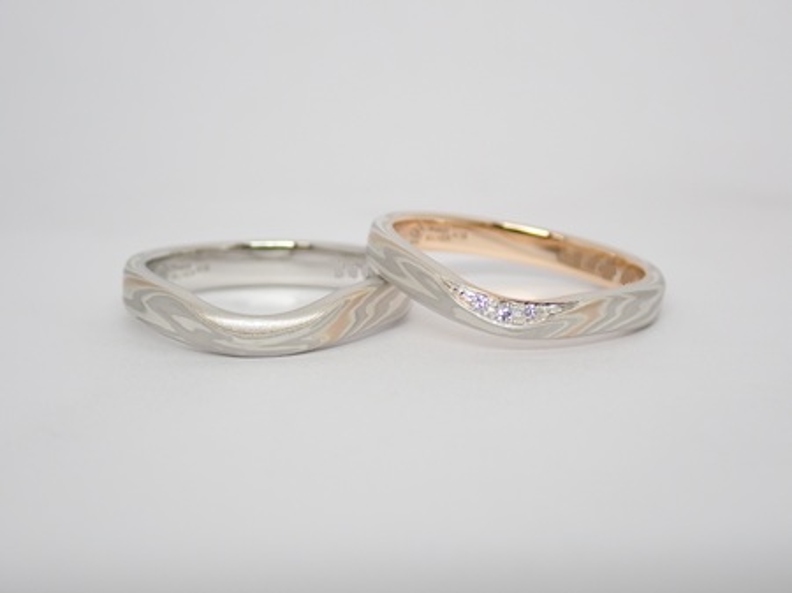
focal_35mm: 71
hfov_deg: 27.4
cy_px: 296
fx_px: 1624
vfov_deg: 20.7
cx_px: 396
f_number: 3.9
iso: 160
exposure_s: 1/125
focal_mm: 12.73
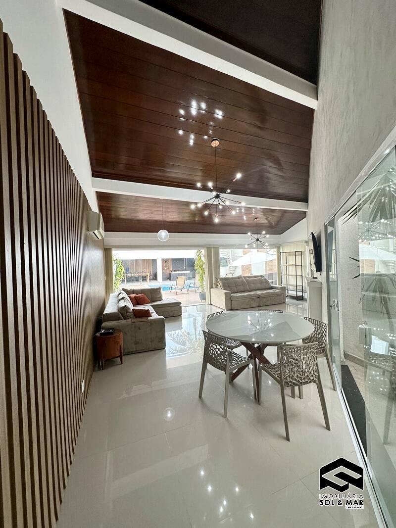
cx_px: 198
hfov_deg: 85.7
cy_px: 264
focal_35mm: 14
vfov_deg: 102.1
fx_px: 214
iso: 100
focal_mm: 2.22
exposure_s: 1/120
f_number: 2.2
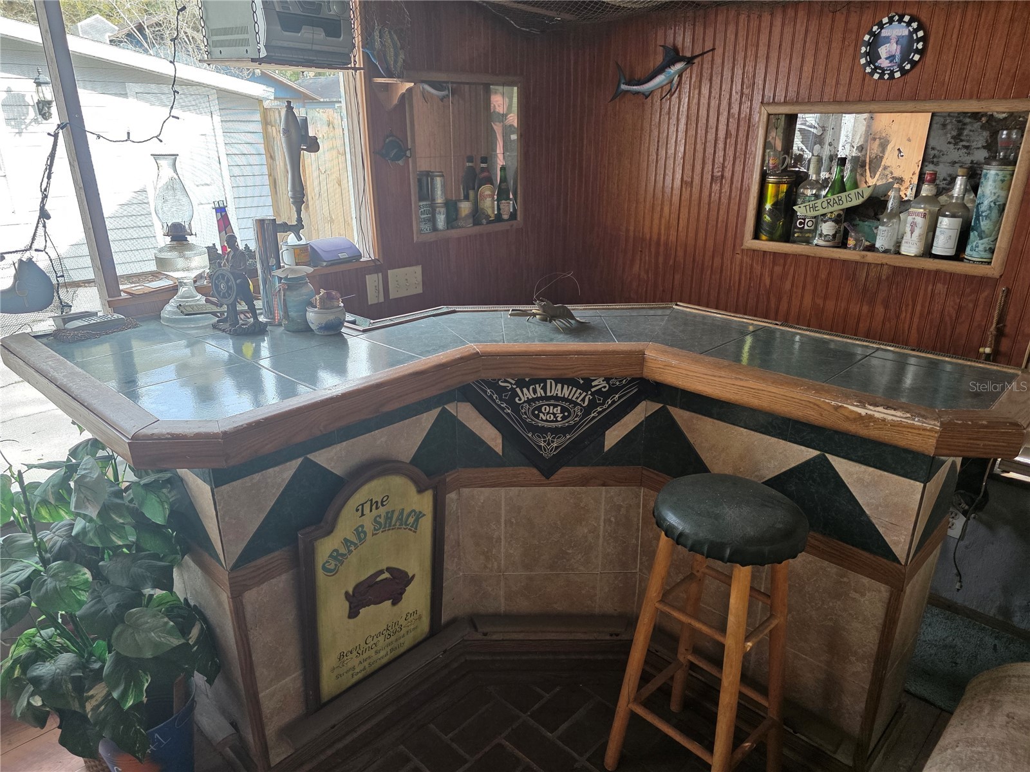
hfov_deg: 73.9
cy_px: 386
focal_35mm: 23
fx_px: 684
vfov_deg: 58.9
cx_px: 515
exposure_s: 1/120
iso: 160
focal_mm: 6.3
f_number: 1.7
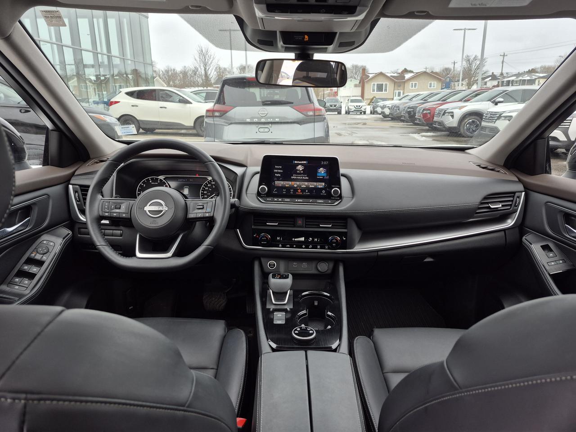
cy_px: 216
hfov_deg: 73.9
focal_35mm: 23
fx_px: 383
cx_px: 288
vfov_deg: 58.9
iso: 25
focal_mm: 5.4
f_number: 1.8
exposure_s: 1/211
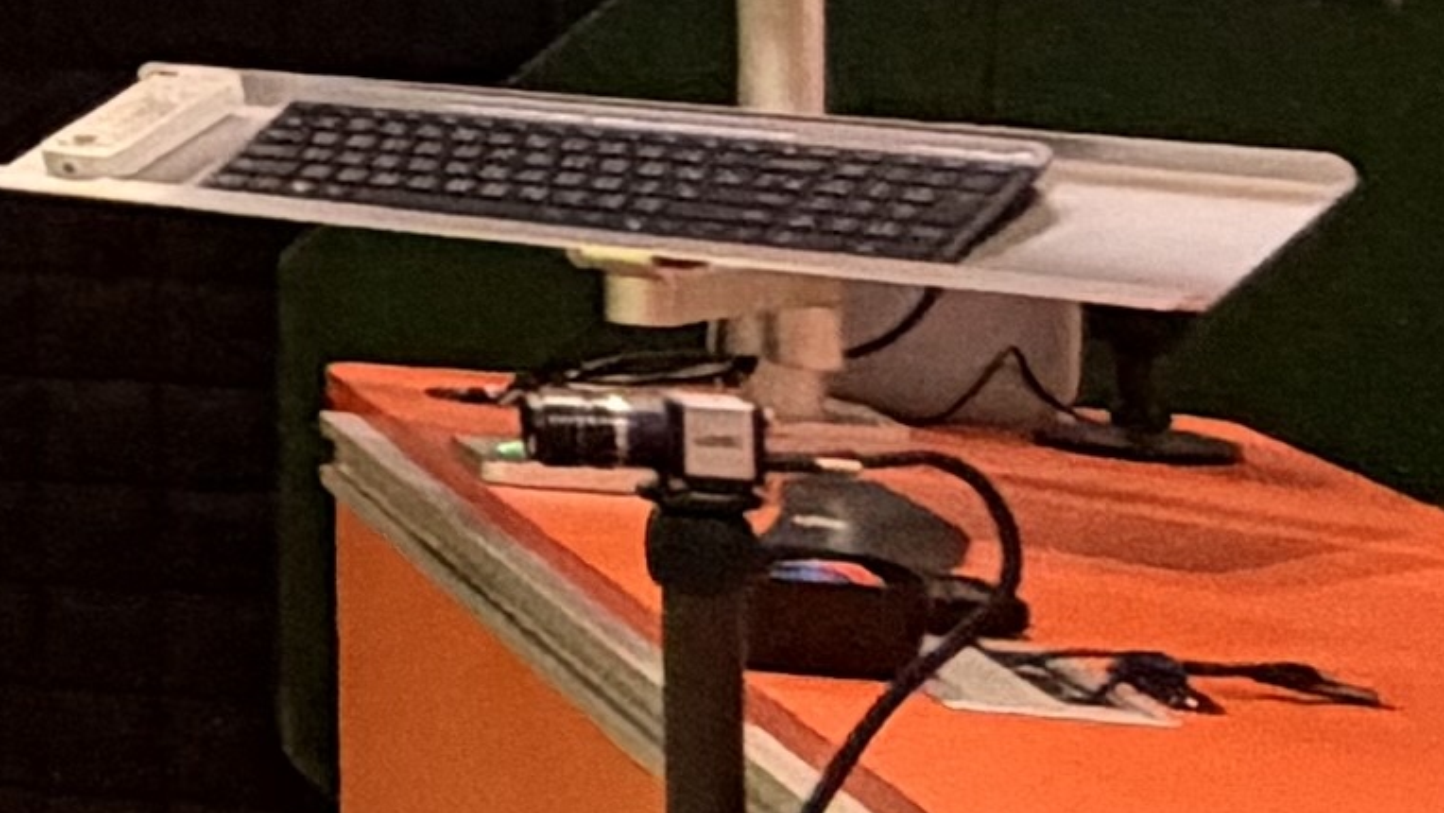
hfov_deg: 11.6
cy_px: -439
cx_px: -2750
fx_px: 4366
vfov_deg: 10.3
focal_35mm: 114
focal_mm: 2.22
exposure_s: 1/50
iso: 400
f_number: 2.2
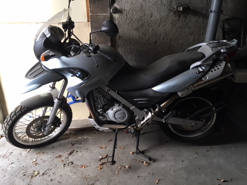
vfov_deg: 48.2
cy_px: 92
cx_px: 124
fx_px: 207
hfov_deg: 61.7
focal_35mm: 29
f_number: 2.2
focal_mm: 4.15
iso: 80
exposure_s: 1/33
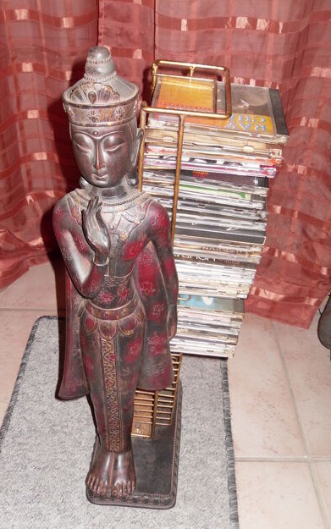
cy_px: 269
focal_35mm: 38
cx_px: 134
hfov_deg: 33.5
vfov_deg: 51.5
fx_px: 548
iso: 80
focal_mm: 6.3
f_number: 3.5
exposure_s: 1/45
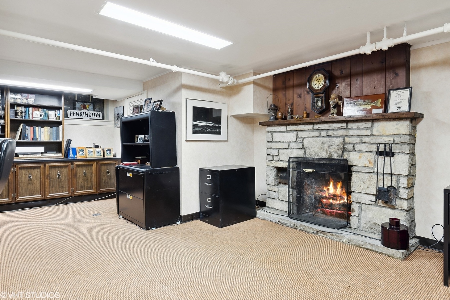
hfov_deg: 83.8
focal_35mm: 20
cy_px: 135
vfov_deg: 61.8
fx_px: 250
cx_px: 246
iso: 200
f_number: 9
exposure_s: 1/1.67
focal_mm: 12
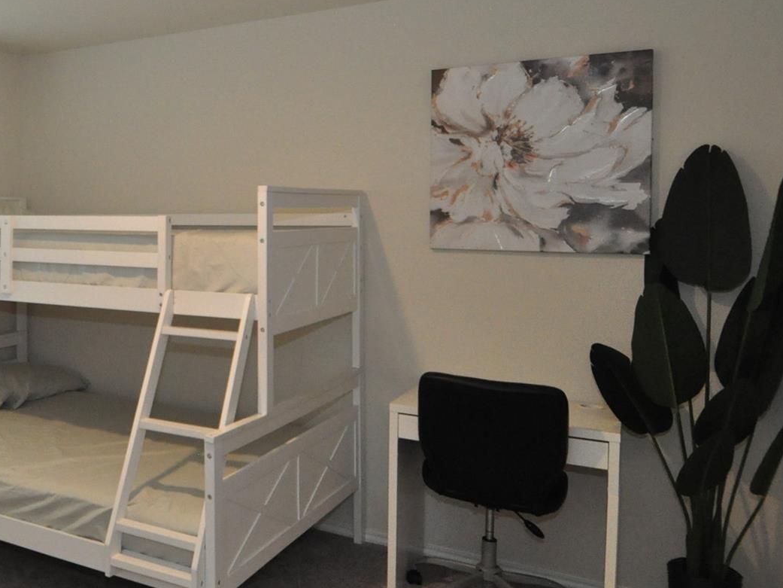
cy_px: 239
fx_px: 769
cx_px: 44
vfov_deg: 41.6
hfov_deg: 47.1
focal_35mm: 34
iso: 2000
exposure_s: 1/60
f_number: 7.1
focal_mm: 12
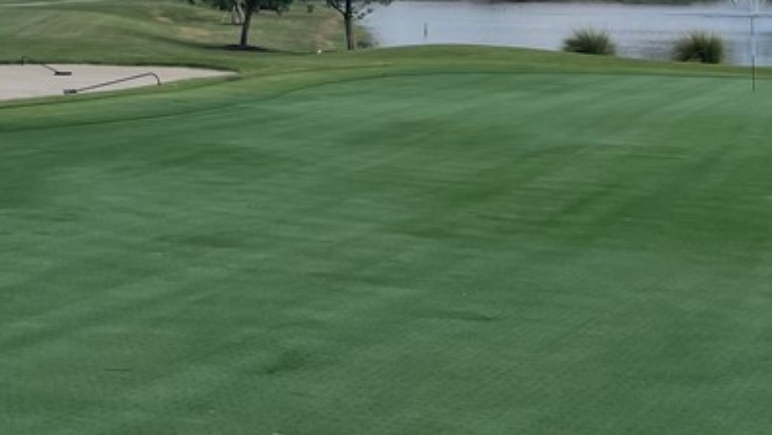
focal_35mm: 73
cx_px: 292
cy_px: 117
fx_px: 1495
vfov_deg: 16.5
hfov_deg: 28.8
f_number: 1.6
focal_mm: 4.2
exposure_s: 1/4000
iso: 32
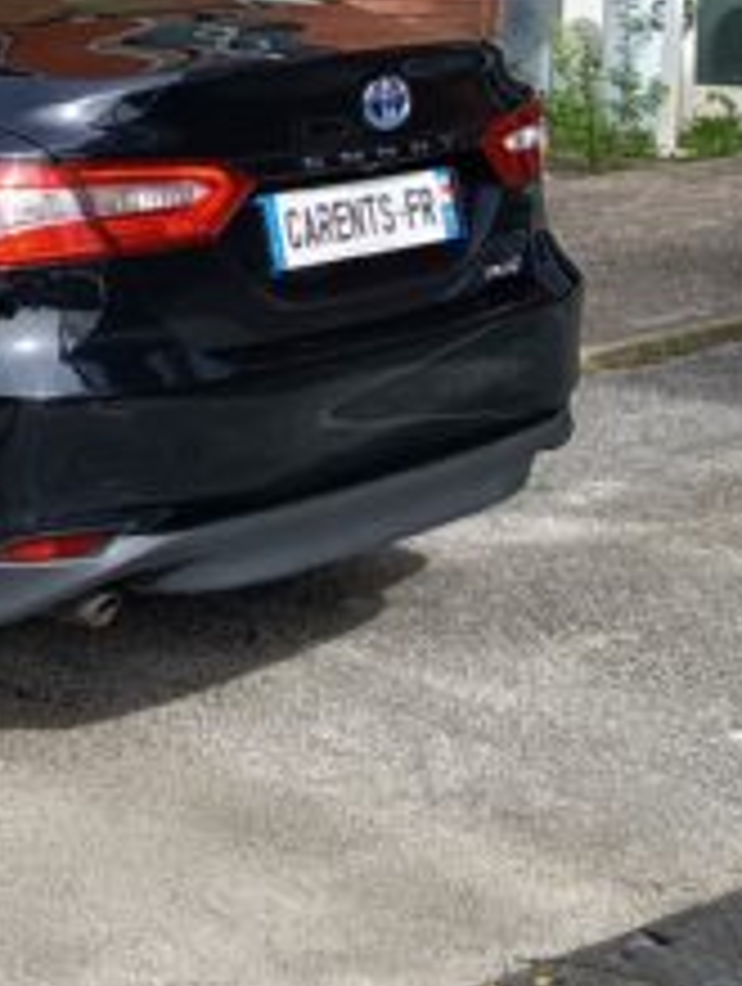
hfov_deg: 16.1
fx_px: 2394
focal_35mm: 84
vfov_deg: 22.8
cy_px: 158
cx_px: -382
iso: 50
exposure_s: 1/234
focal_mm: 5.24
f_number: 1.7
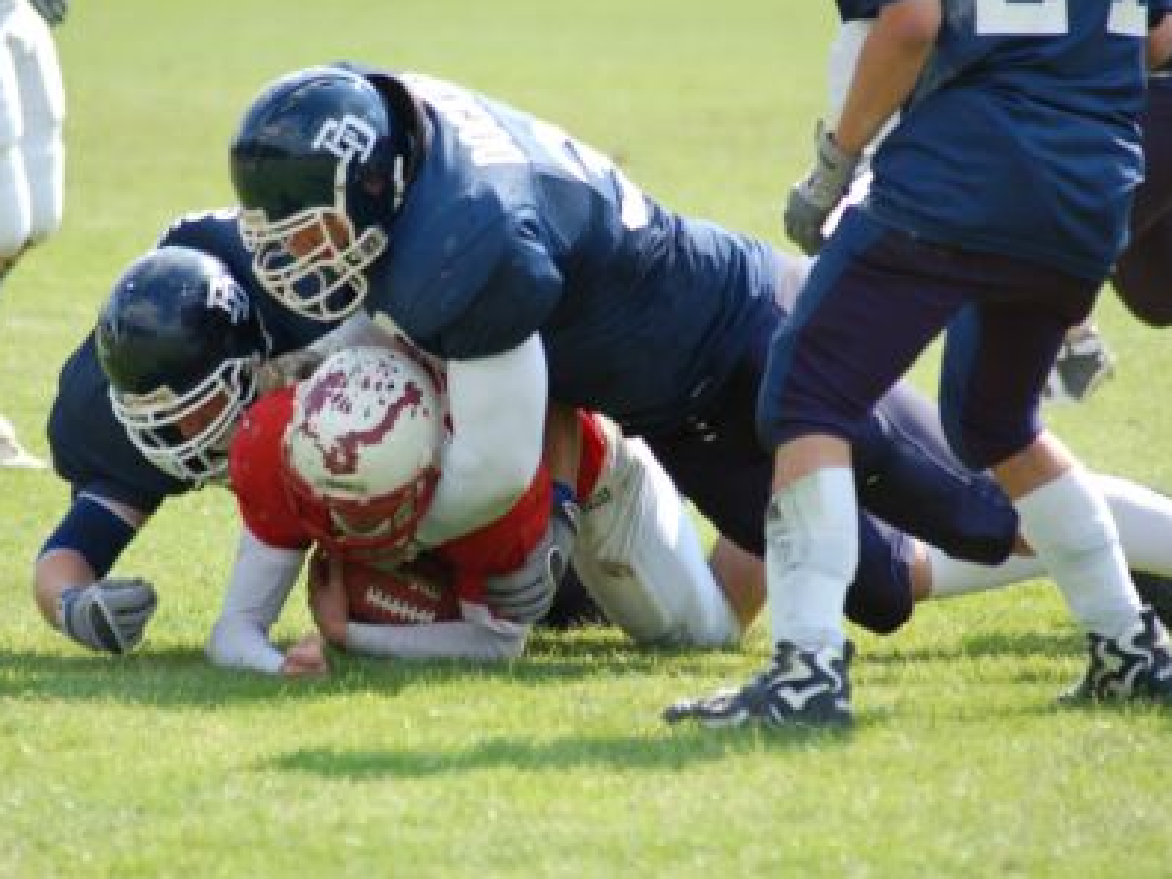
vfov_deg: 4.1
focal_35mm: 362
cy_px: 438
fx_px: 12256
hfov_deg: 5.5
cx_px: 543
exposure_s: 1/800
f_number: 5.3
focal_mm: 220
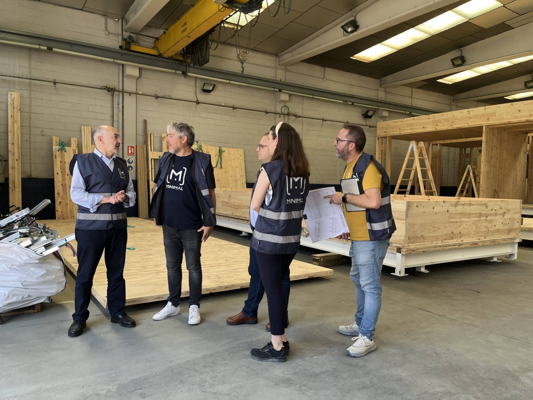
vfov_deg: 53.1
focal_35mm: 26
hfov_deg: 67.3
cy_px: 200
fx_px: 400
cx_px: 266
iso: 64
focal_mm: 5.1
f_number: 1.6
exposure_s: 1/121
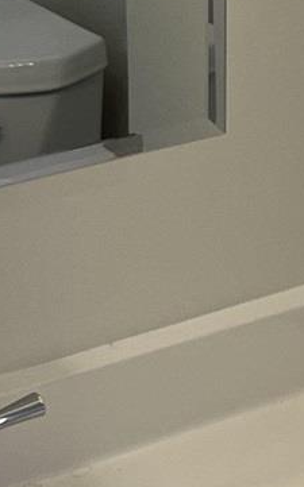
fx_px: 2338
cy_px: -63
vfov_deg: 11.7
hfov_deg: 7.4
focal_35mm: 176
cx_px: 376
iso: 40
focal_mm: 5.7
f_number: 1.5
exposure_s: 1/268
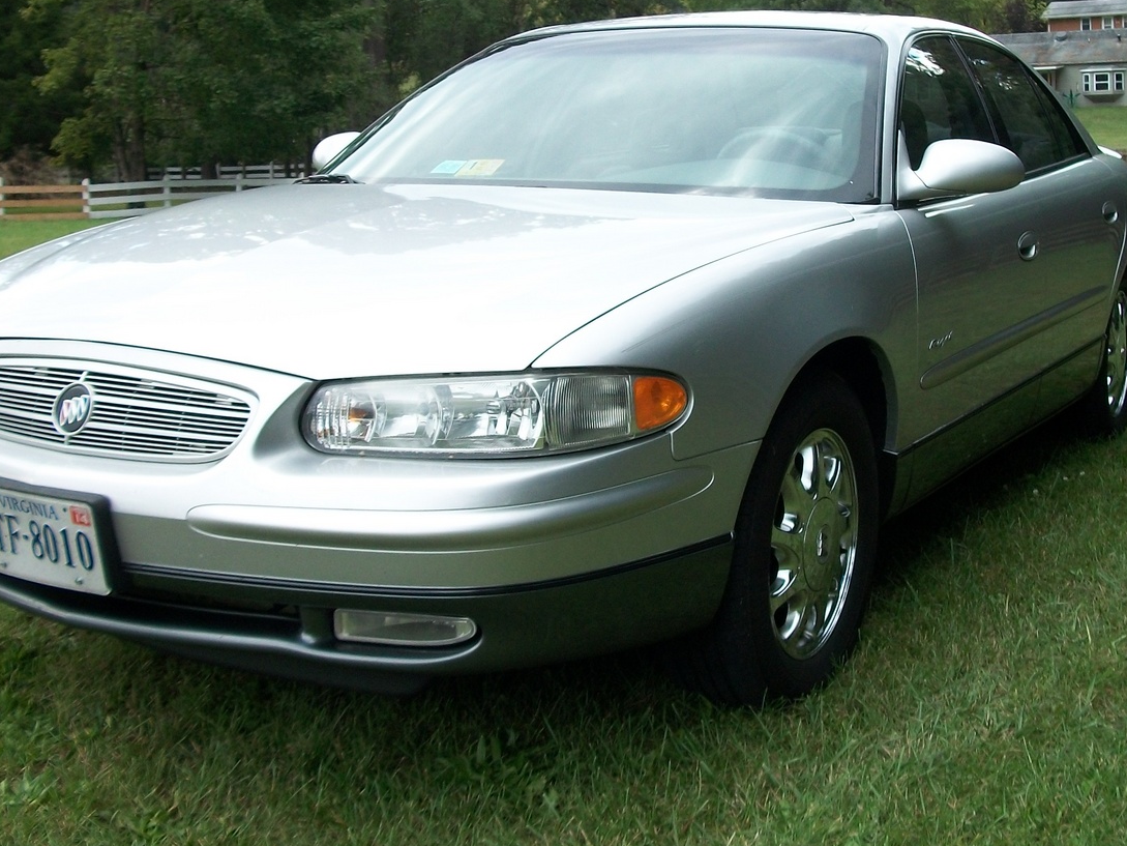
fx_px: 1530
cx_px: 637
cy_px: 334
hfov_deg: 40.4
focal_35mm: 47
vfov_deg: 30.8
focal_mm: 5.7
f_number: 2.9
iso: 80
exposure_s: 1/320
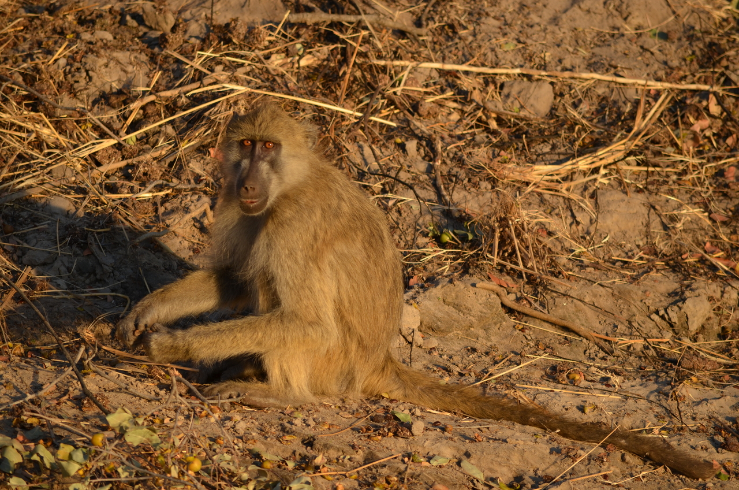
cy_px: 245
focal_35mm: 390
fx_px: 7990
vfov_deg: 3.5
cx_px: 370
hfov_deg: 5.3
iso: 220
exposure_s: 1/500
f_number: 5.6
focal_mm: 260
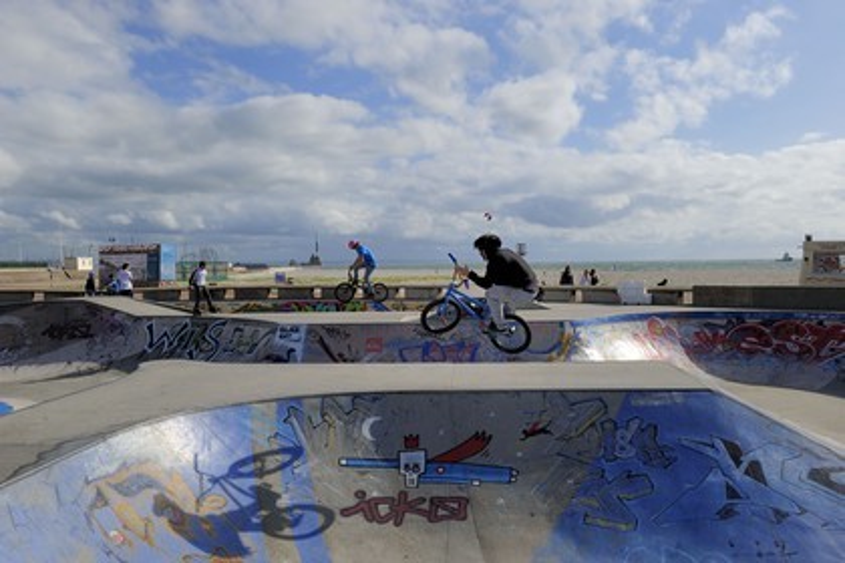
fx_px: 751
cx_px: 422
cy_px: 282
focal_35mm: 32
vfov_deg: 41.1
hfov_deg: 58.7
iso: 200
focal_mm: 32
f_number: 9
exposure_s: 1/500
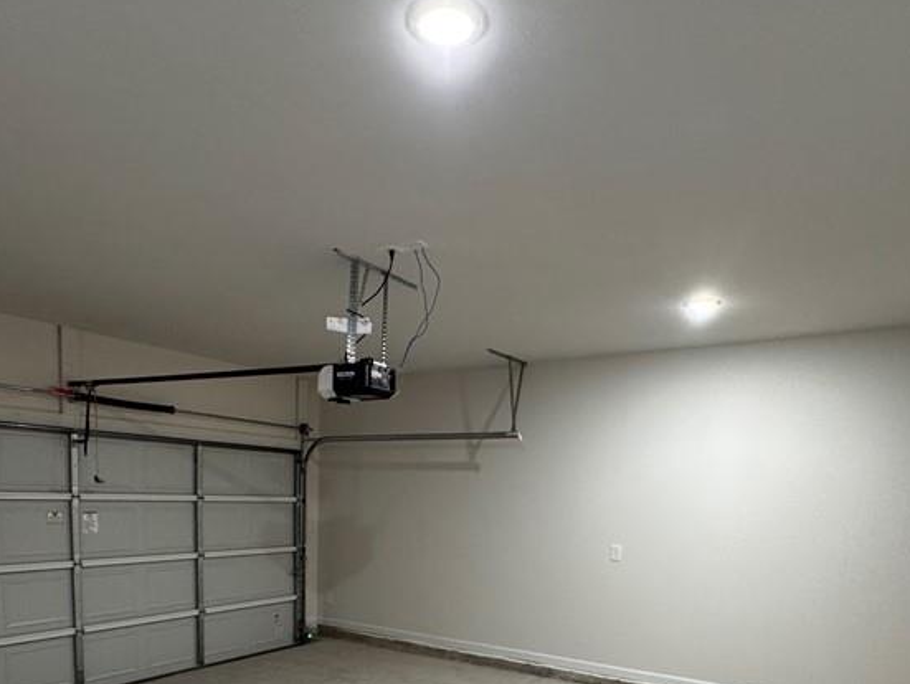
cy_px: 560
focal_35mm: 26
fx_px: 684
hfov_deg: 67.3
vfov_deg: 49.6
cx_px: 443
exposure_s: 1/60
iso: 500
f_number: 2.2
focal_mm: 2.22
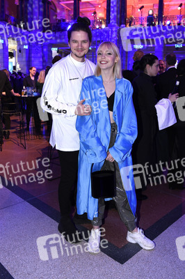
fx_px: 185
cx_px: 92
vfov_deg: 73.8
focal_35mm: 24
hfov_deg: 53.1
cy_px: 140
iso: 1000
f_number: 5
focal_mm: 24
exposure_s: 1/50
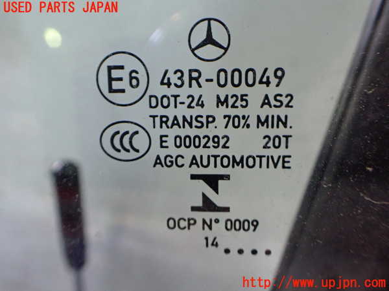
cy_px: 146
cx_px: 194
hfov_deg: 60.0
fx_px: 337
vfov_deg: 46.8
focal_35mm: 30
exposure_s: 1/60
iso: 800
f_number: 2.3
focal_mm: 5.4
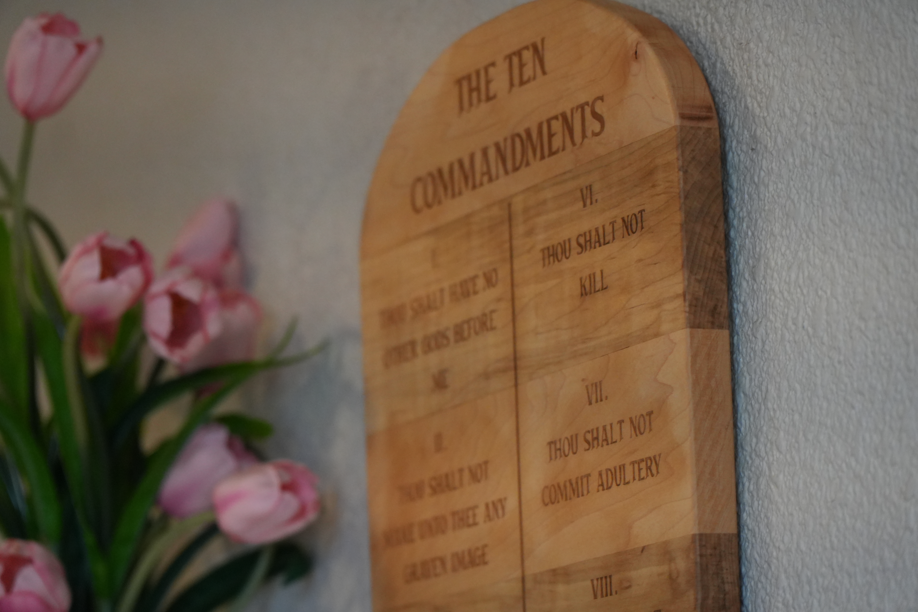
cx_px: 459
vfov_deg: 8.8
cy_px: 306
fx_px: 3978
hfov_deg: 13.2
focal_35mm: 156
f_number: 4
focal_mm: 104
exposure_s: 1/200
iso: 1600
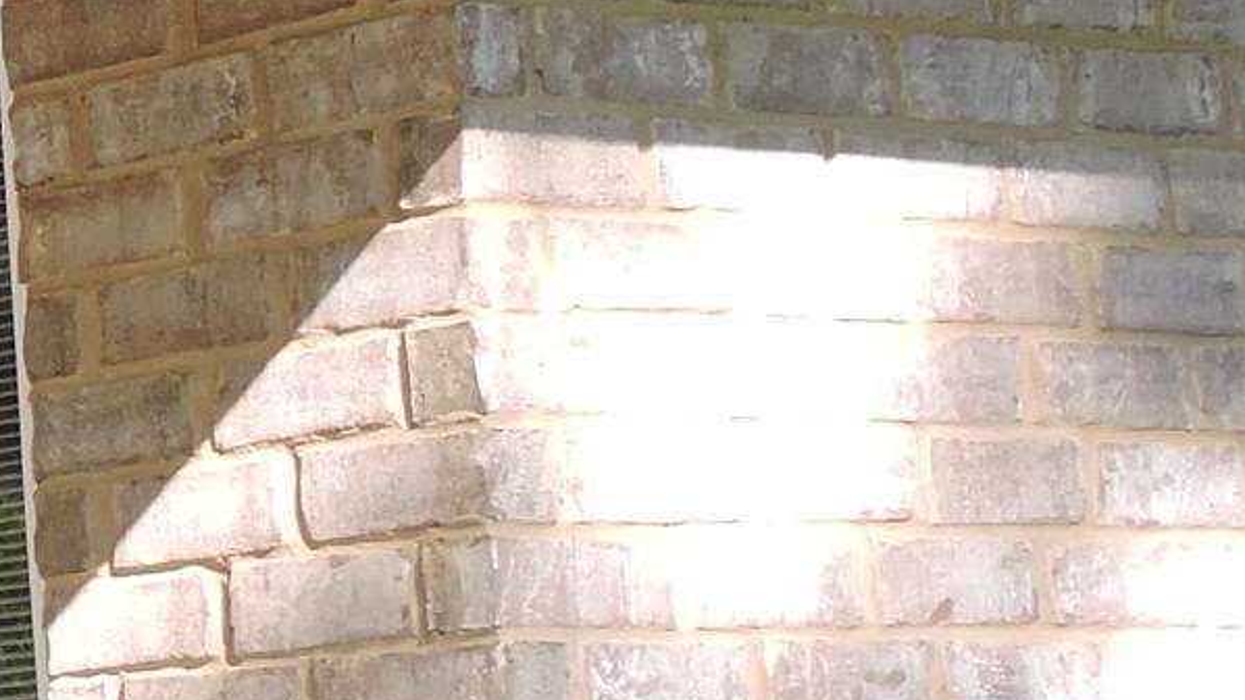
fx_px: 5413
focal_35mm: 164
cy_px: 438
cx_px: -1474
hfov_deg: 11.4
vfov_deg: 7.4
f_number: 3.5
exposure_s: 1/100
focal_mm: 5.4
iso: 100
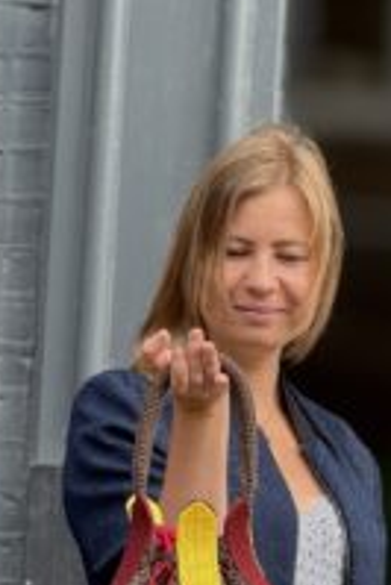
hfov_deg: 5.5
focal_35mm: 251
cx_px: 256
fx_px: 4082
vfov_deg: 8.2
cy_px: 538
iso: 64
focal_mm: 15.66
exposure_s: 1/211
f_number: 2.8
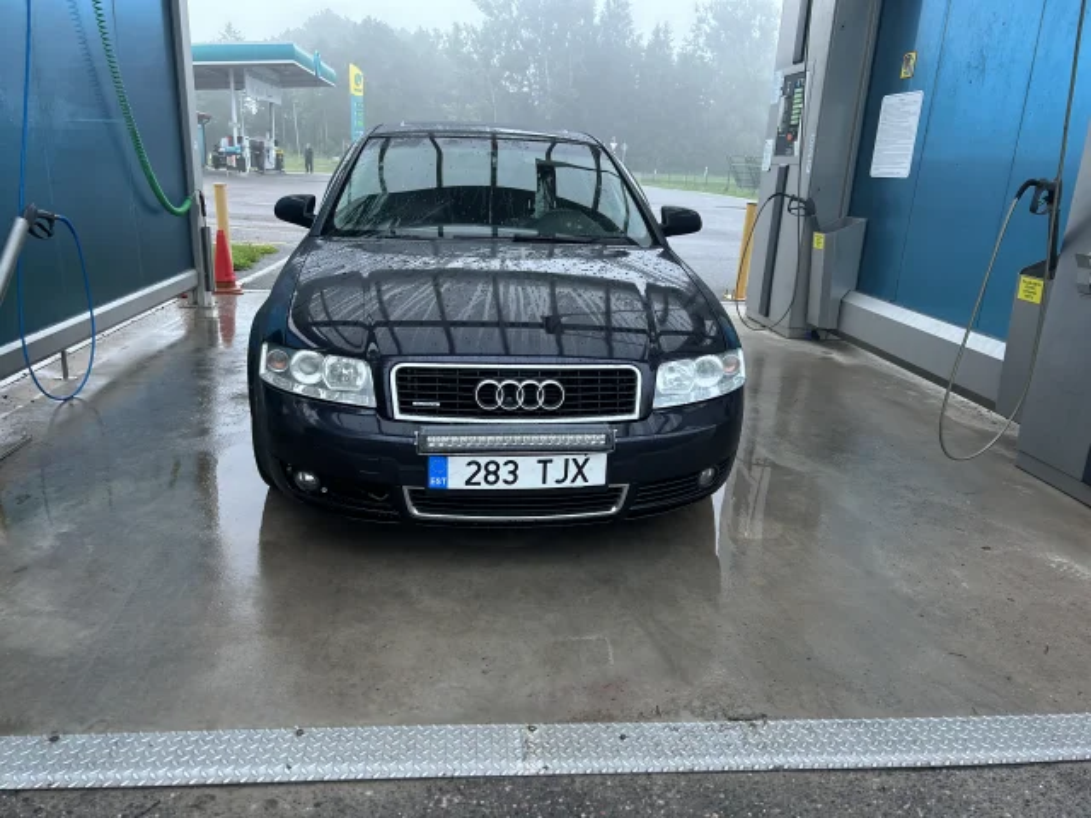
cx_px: 546
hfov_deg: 67.3
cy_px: 409
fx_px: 819
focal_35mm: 26
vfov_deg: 53.1
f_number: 1.5
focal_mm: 5.7
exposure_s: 1/121
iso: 100
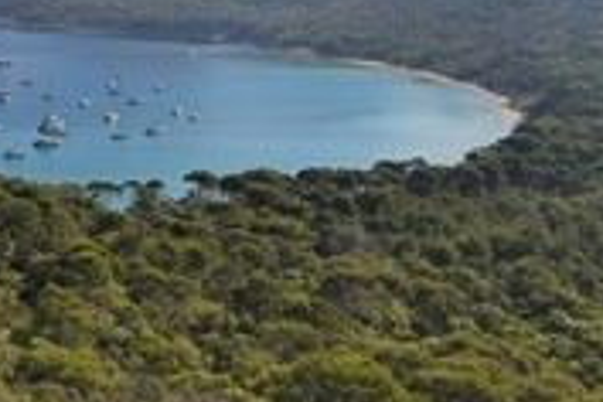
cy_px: 184
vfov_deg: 14.4
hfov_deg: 20.3
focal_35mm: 95
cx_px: -90
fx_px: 1591
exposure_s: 1/400
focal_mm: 40
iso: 320
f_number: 14
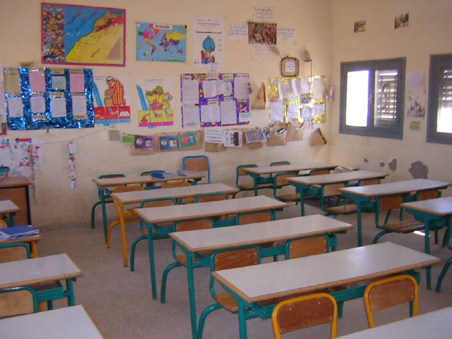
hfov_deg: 51.4
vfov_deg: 39.7
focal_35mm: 36
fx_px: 470
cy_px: 170
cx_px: 226
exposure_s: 1/30
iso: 103
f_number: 2.6
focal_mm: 4.7
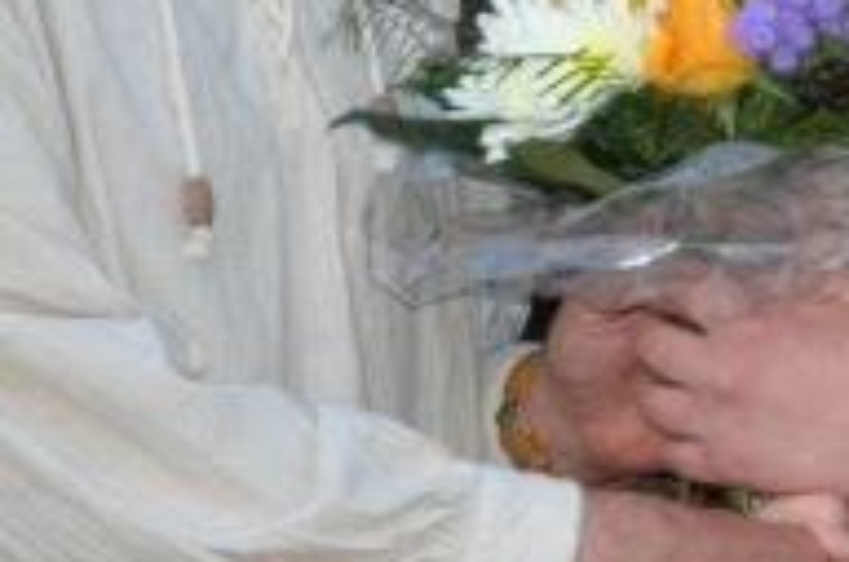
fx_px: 9434
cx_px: 1061
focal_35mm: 401
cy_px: 4
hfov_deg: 5.1
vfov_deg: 3.4
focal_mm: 50
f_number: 5
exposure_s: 1/60
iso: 800
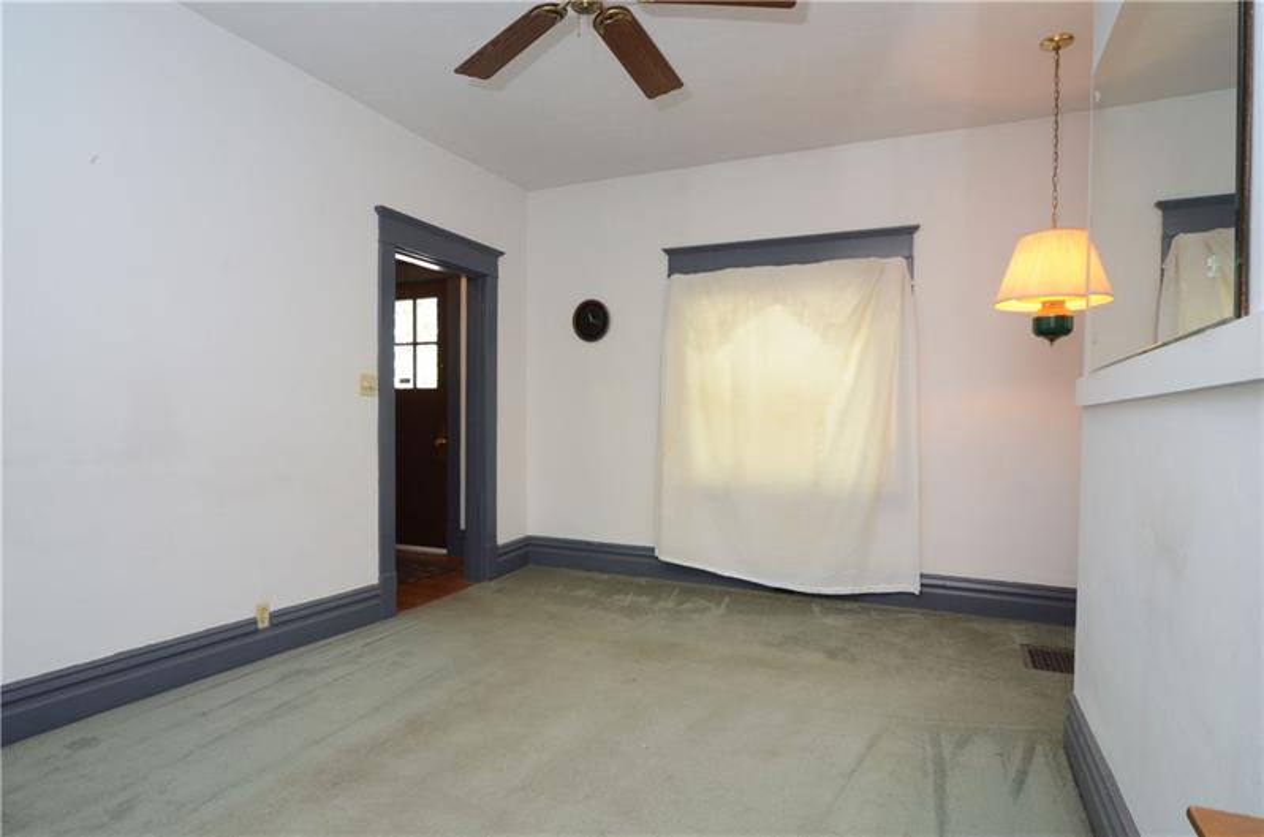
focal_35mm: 20
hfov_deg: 85.5
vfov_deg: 63.0
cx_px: 632
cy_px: 418
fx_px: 683
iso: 800
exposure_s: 1/50
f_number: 5.6
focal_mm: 13
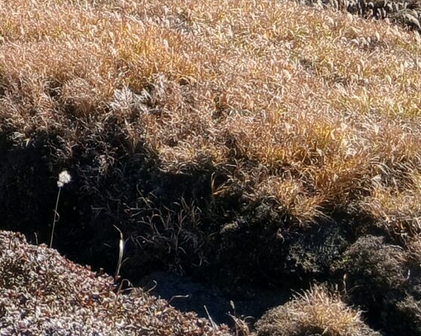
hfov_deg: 14.5
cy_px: -320
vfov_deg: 11.8
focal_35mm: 118
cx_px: -309
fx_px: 1469
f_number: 1.8
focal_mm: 3.86
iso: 20
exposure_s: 1/344
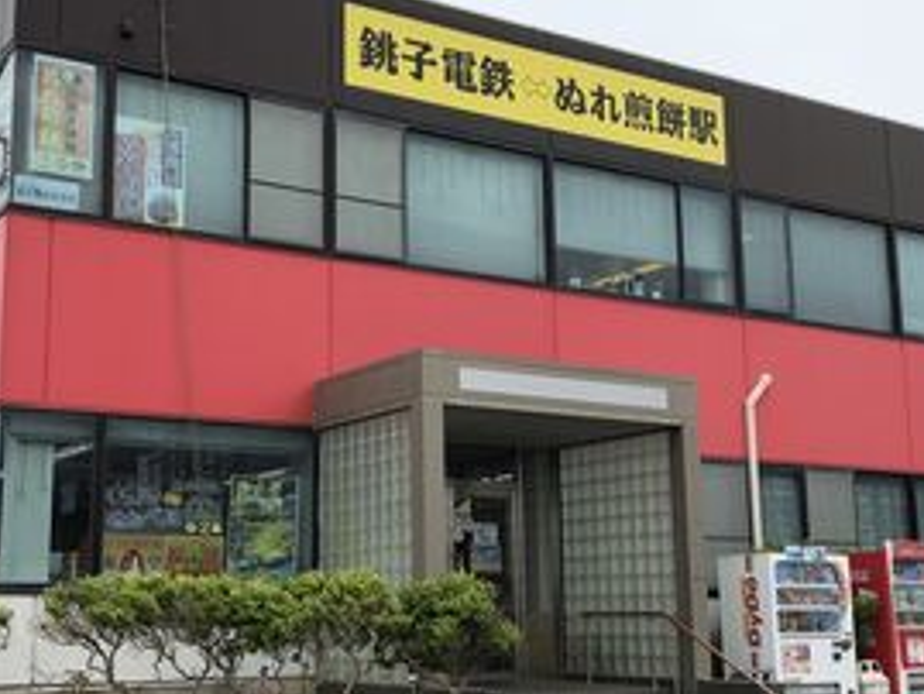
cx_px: 402
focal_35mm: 52
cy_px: 366
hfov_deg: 36.7
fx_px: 1389
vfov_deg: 28.0
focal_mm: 3.99
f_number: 1.8
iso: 20
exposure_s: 1/2667
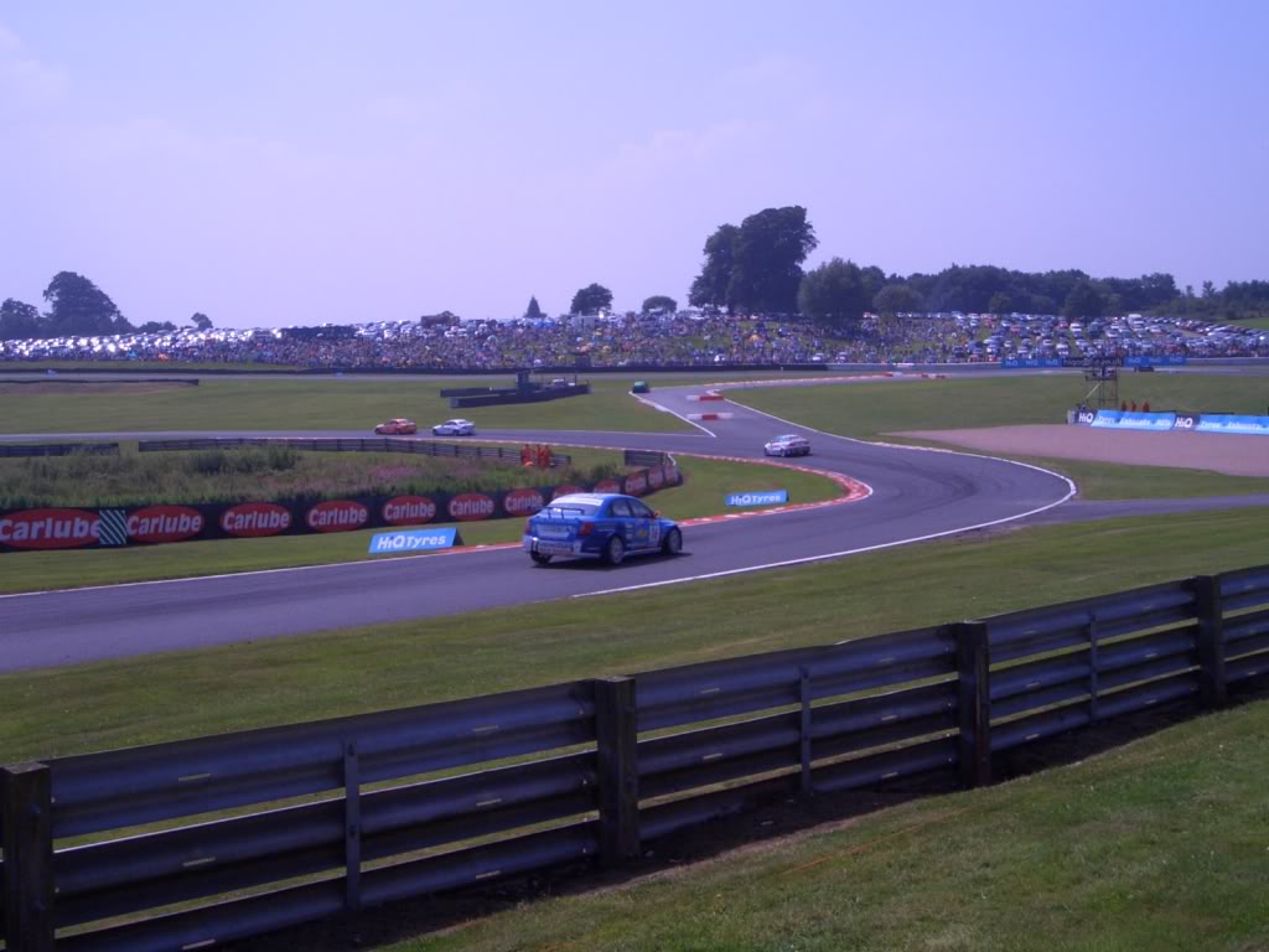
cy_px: 476
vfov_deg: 33.6
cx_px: 634
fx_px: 1576
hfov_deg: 43.9
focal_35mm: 43
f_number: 4.3
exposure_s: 1/800
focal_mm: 5.7
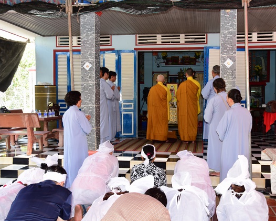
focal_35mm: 36
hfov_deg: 50.1
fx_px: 294
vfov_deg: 41.1
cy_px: 112
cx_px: 163
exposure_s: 1/60
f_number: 7.1
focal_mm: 31
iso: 640
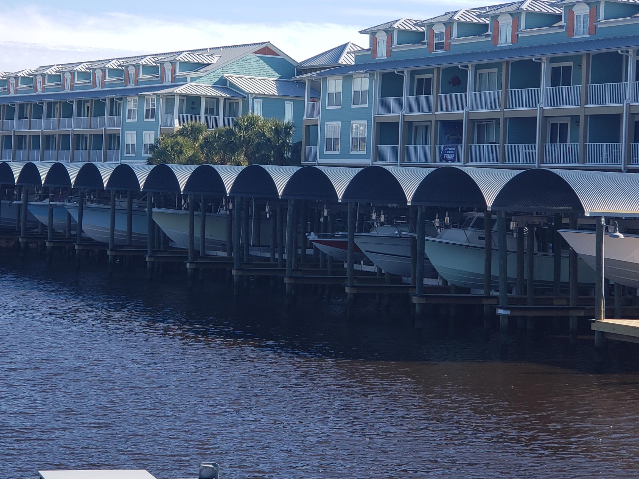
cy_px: 174
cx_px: 287
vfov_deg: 21.9
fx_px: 1237
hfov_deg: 29.0
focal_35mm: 67
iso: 32
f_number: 2.4
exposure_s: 1/493
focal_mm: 6
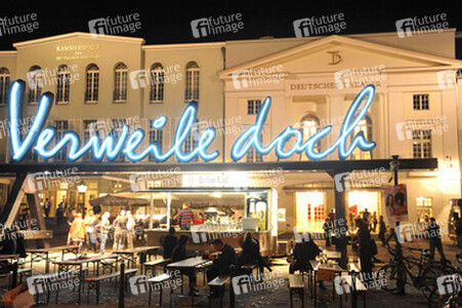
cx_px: 231
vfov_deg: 31.8
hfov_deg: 46.4
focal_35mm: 42
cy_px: 154
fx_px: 539
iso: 6400
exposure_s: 1/25
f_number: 5.6
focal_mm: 42
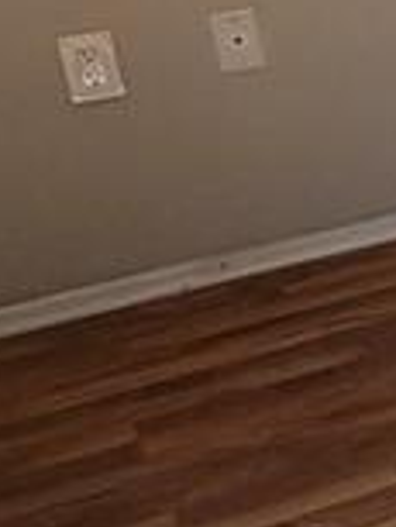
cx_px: 1412
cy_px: 62
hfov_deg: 8.9
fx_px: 1676
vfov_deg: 17.6
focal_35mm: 110
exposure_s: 1/121
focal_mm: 2.22
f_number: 2.2
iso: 100
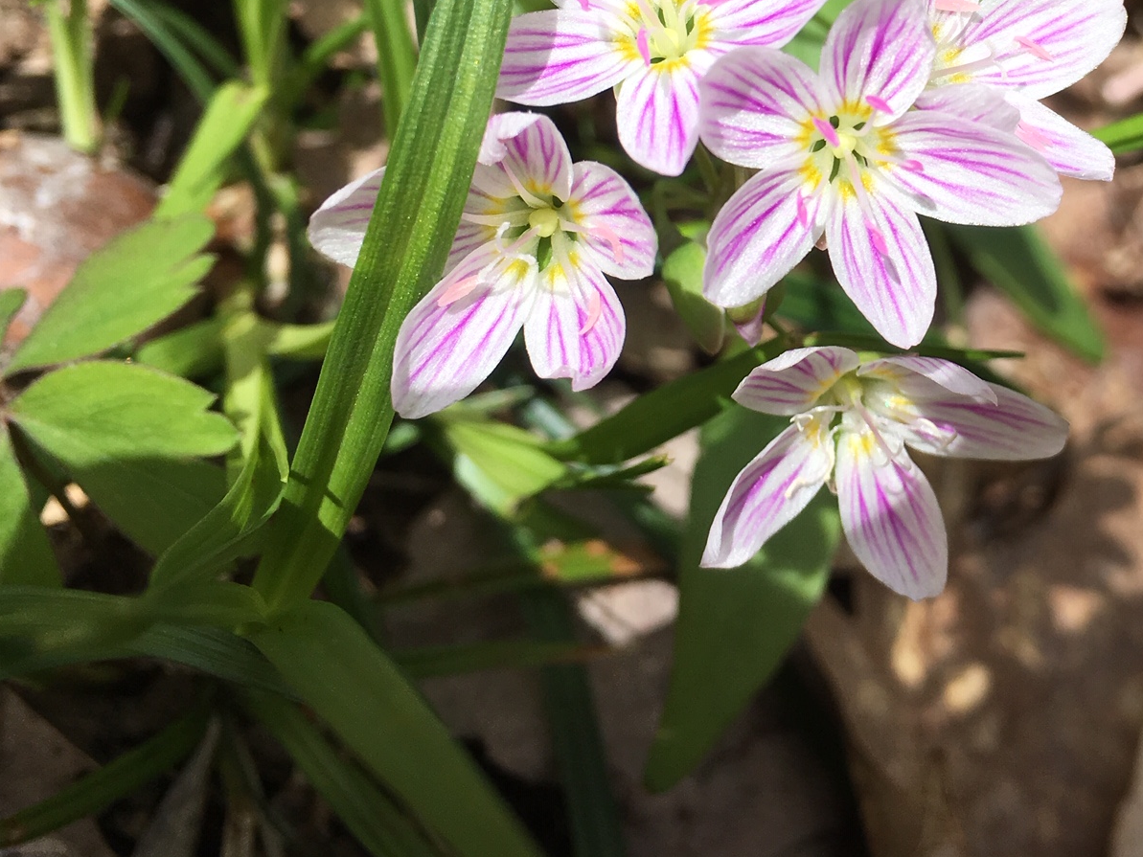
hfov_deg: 37.7
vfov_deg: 28.9
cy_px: 150
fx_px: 1618
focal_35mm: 49
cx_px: 885
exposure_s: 1/1241
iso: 25
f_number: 2.2
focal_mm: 4.15
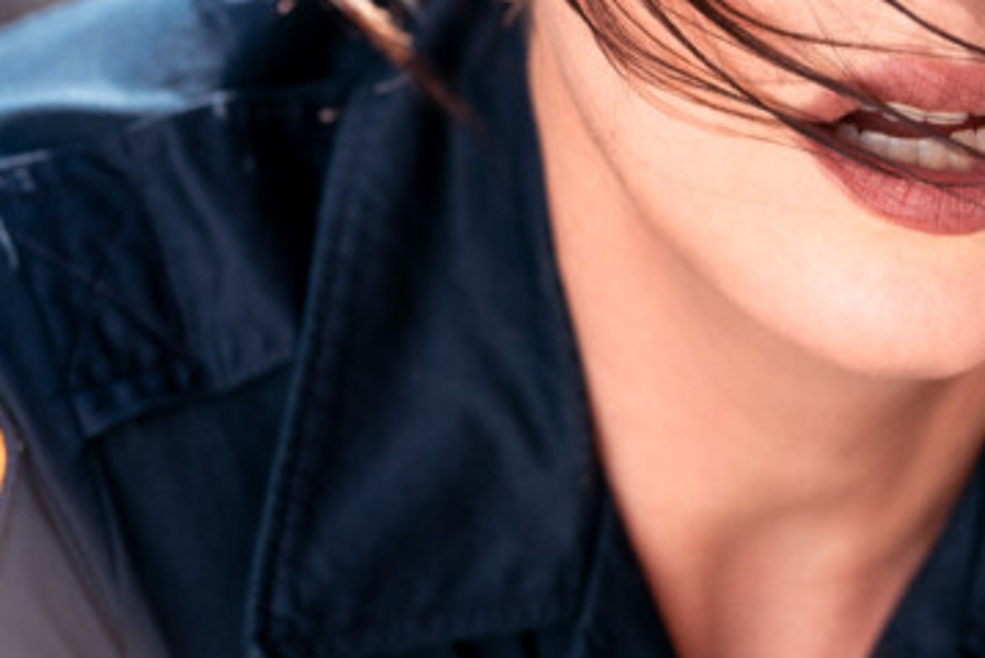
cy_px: -88
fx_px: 11769
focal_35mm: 430
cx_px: 845
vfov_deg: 3.2
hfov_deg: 4.8
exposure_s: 1/1250
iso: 250
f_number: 3.2
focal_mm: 135
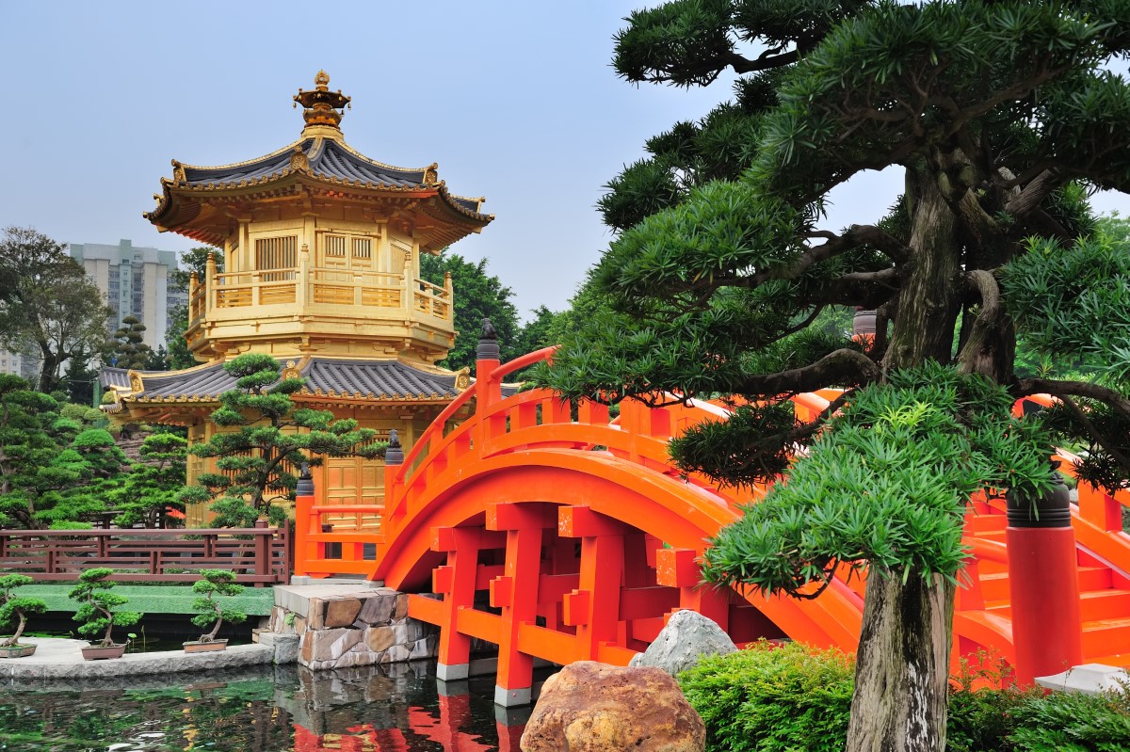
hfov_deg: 55.8
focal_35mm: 34
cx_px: 565
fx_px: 1067
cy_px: 376
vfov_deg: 38.9
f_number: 6.7
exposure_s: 1/750
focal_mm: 34
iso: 200
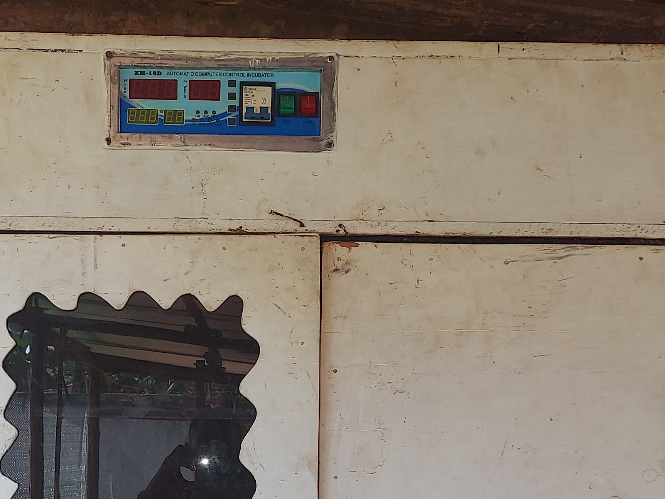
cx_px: 187
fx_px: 1114
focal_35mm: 58
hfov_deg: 32.7
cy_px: 516
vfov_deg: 24.0
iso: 50
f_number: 2
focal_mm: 4.6
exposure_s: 1/127
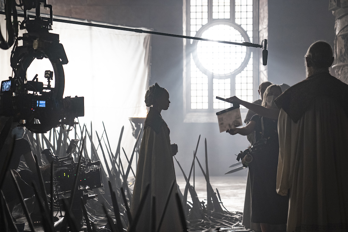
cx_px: 174
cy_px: 116
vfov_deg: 23.0
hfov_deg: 33.9
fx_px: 570
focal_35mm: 59
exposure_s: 1/320
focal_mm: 59
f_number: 2.8
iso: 2500
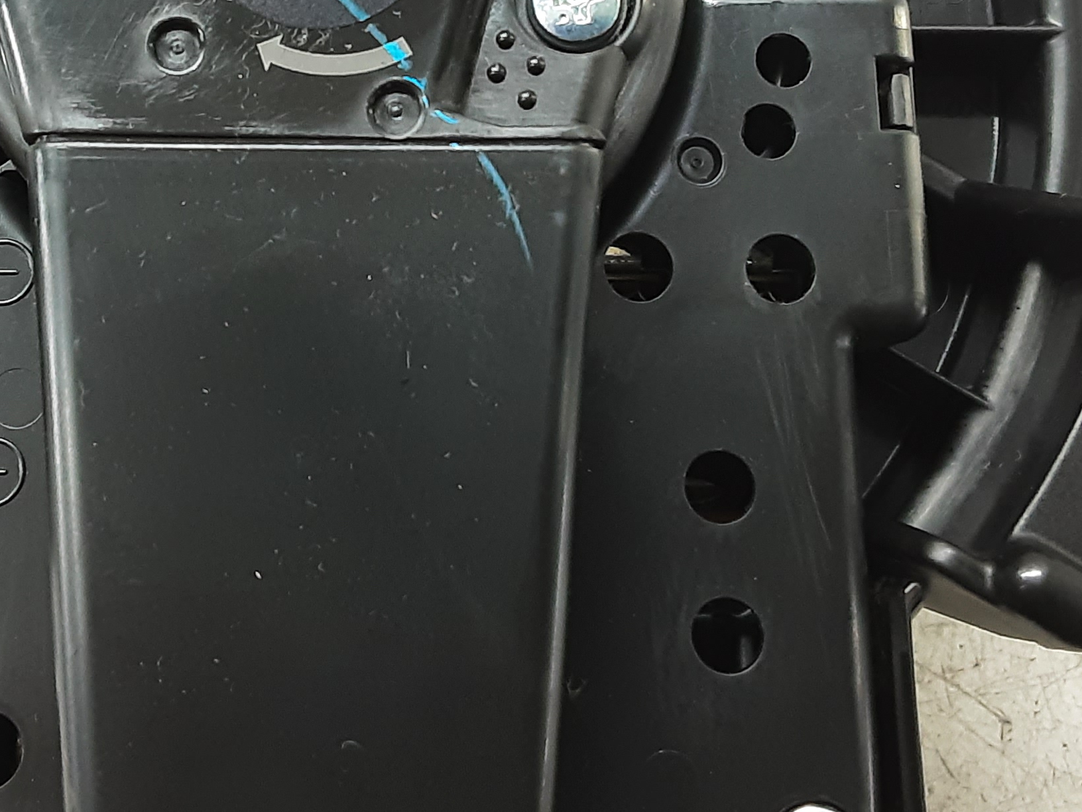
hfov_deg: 35.2
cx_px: 359
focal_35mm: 54
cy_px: 66
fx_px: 1688
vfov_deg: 26.1
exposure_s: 1/25
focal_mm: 2.91
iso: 160
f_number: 1.9
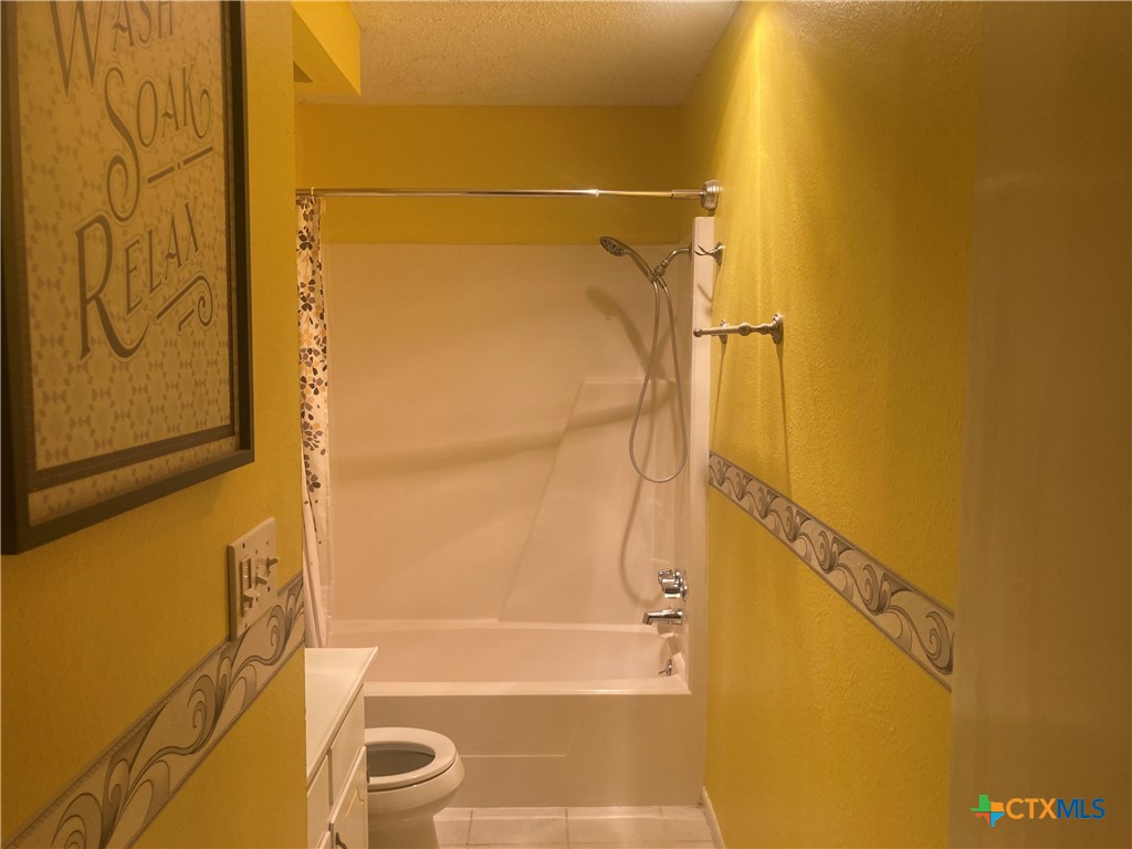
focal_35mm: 28
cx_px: 566
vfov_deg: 49.7
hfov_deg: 63.4
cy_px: 424
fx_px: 916
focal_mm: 3.99
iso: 64
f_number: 1.8
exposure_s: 1/60
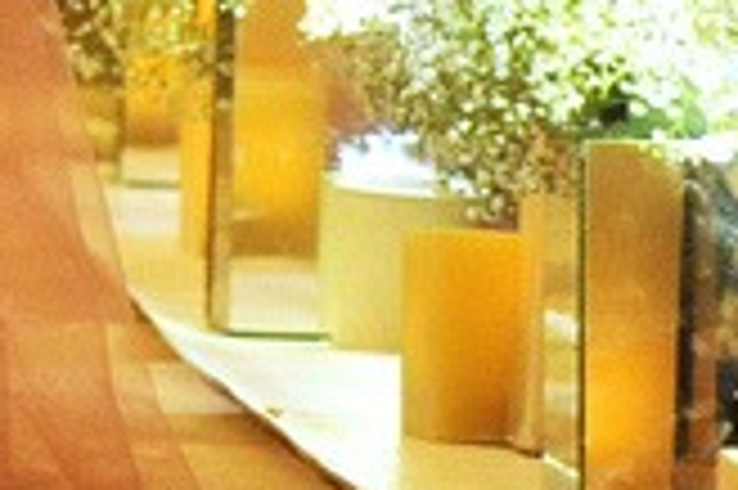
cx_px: -594
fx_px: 29879
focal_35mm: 1459
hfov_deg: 1.4
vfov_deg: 0.9
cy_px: -976
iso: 3200
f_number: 5.6
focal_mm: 200
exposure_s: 1/125
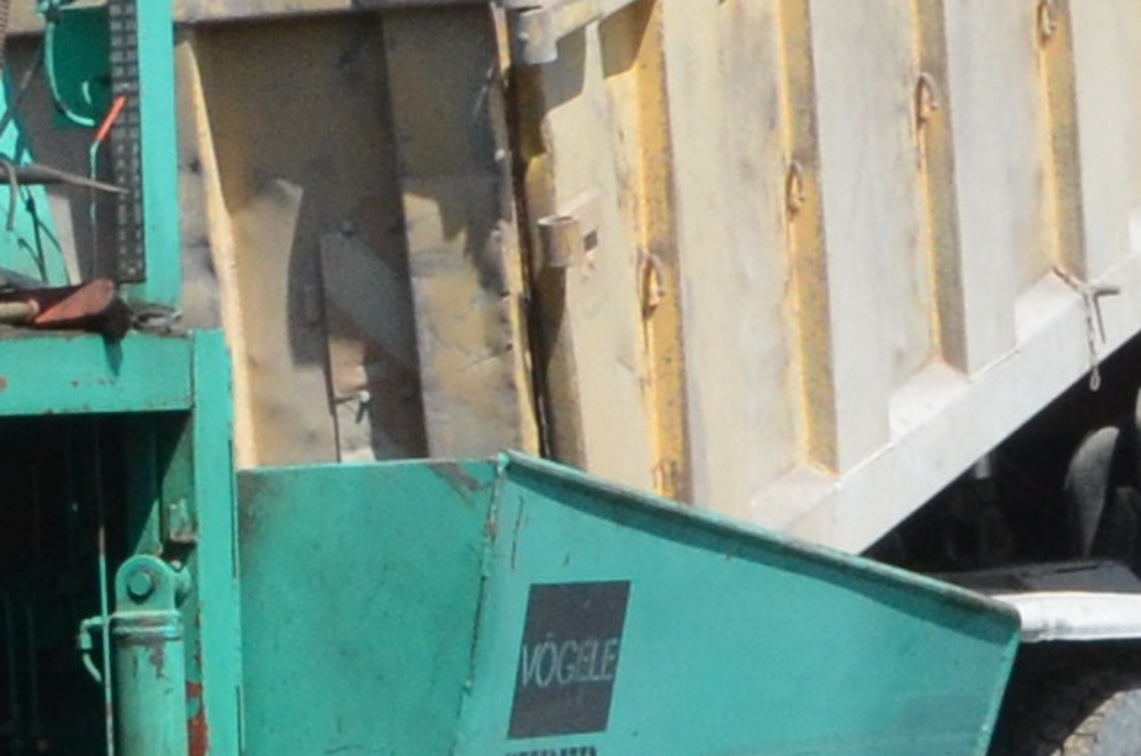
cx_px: -1542
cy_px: 754
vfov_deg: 5.4
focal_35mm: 254
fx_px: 8034
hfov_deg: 7.6
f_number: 13
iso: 800
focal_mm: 22
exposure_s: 1/640
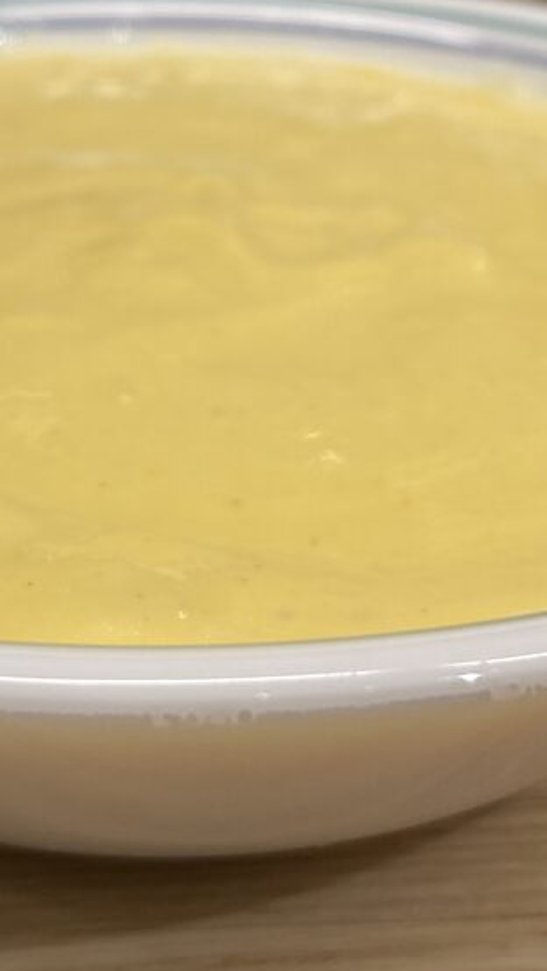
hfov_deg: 20.4
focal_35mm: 59
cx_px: 238
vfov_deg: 35.2
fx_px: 1520
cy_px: 344
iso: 32
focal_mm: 4.25
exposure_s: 1/161
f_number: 1.8
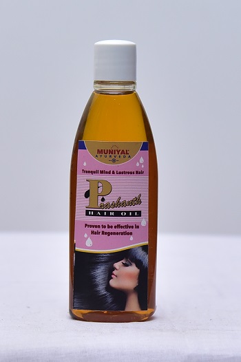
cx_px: 120
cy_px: 181
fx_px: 623
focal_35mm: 62
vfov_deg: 32.4
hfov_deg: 21.9
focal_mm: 62
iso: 1250
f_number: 4
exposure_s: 1/160
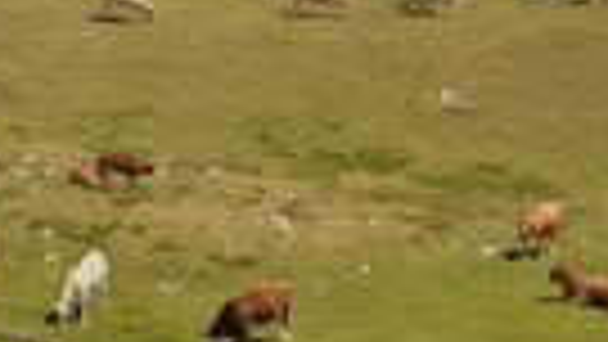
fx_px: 1790
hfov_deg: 18.3
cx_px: -124
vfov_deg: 10.8
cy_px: -9
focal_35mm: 111
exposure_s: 1/400
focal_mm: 34
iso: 200
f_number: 10
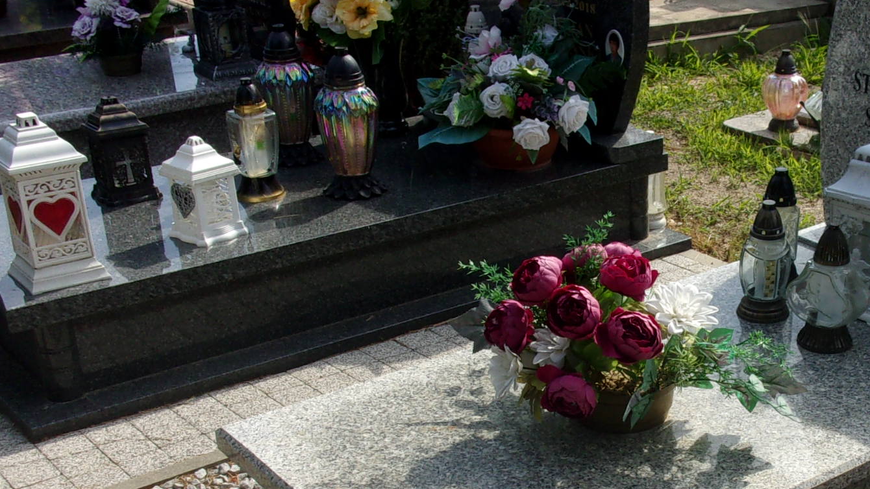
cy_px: 399
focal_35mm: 59
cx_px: 696
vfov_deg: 20.1
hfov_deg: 34.4
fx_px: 1361
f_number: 10.8
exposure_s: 1/58
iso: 80
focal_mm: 5.1
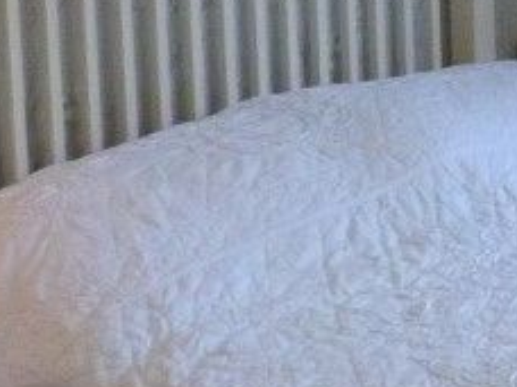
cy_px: -61
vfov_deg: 9.3
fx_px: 2360
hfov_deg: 11.8
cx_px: 823
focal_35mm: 158
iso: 320
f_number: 2.8
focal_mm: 4.5
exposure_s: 1/60
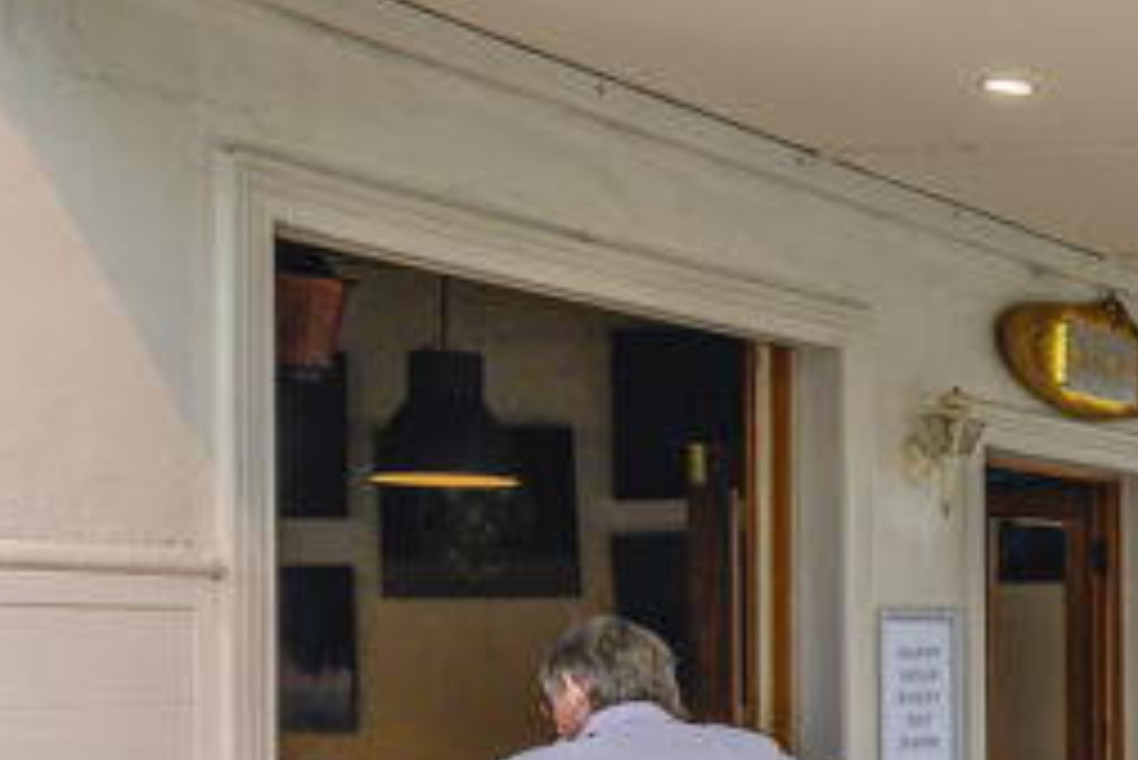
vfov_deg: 21.8
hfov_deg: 26.8
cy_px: 758
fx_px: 1898
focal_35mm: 60
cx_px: 1565
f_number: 8
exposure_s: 1/100
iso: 320
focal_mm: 19
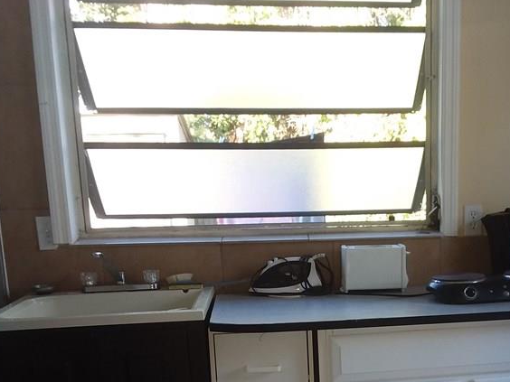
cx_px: 379
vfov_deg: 28.8
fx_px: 722
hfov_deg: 38.0
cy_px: 324
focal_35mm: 49
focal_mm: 2.91
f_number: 1.9
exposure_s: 1/40
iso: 50
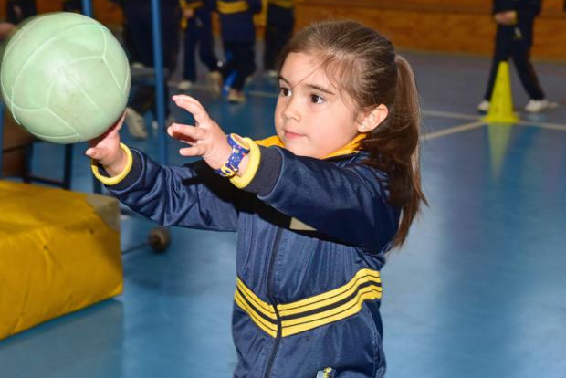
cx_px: 292
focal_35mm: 80
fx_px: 1258
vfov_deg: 17.1
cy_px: 216
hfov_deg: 25.3
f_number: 7.1
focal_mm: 62
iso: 2000
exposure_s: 1/200
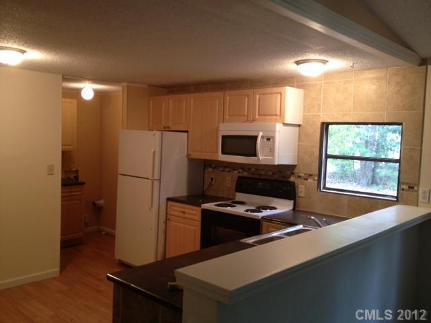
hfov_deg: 52.6
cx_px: 216
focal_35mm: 35
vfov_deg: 40.7
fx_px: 436
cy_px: 162
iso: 100
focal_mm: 4.28
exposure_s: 1/20
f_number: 2.4
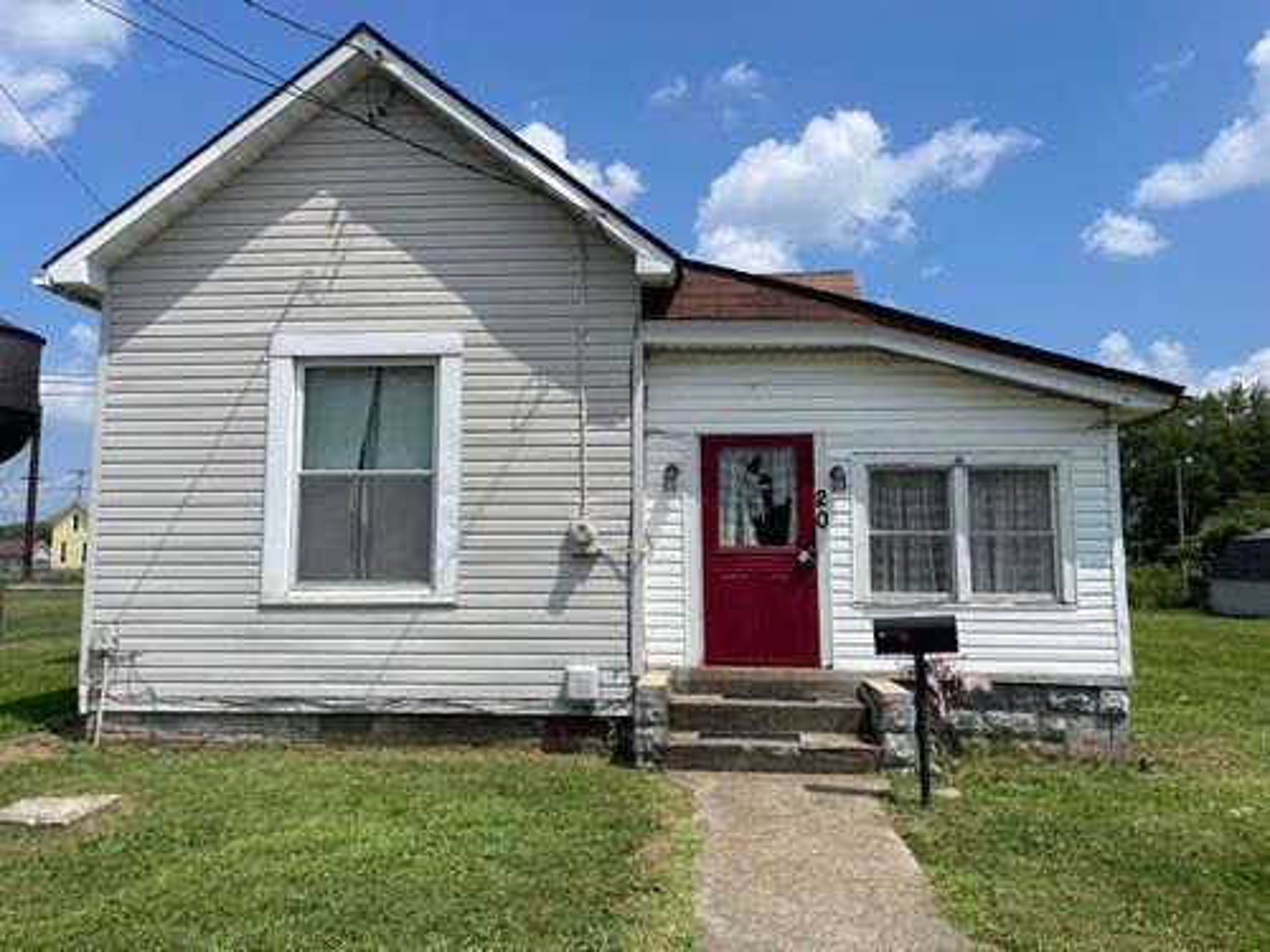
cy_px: 476
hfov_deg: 67.3
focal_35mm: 26
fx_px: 954
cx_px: 635
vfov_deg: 53.1
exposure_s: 1/5814
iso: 32
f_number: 1.6
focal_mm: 4.2
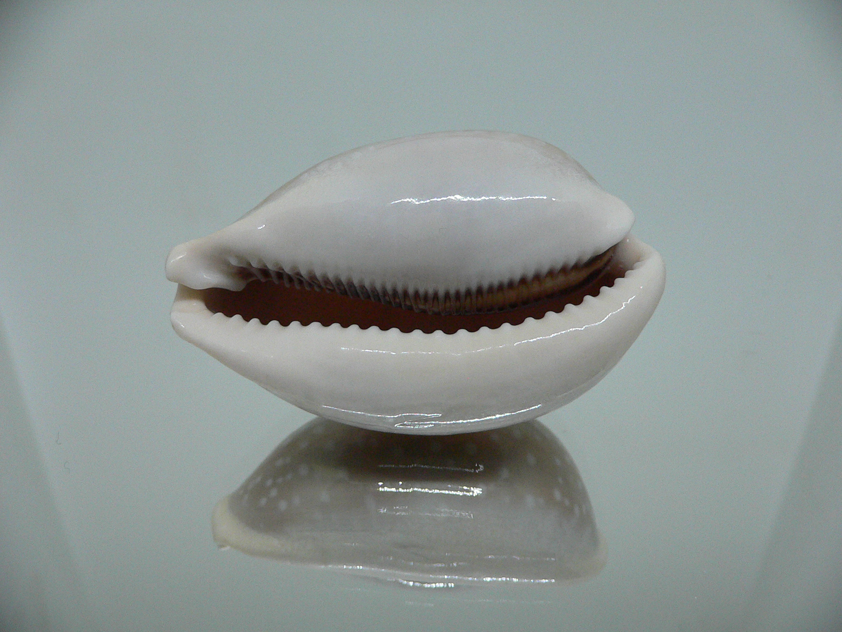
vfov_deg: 40.7
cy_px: 316
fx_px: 851
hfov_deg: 52.6
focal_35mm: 35
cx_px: 421
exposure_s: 1/60
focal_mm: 4.6
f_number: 2.8
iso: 200
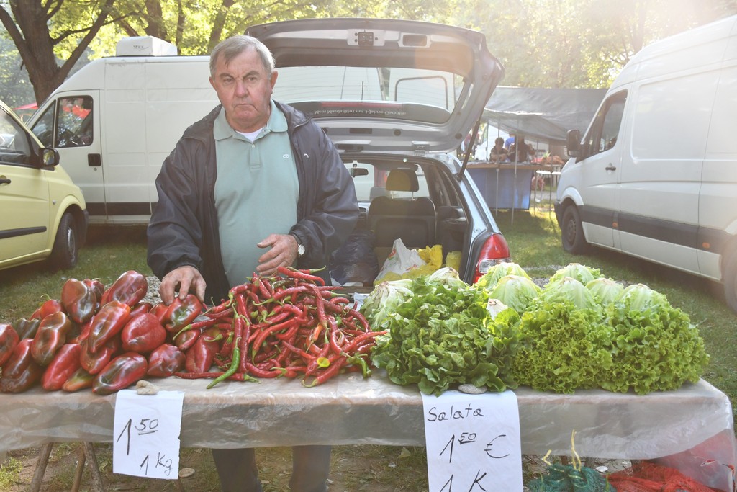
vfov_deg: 38.9
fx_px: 696
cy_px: 246
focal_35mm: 34
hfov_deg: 55.8
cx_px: 368
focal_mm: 23
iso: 720
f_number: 3.8
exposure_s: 1/250
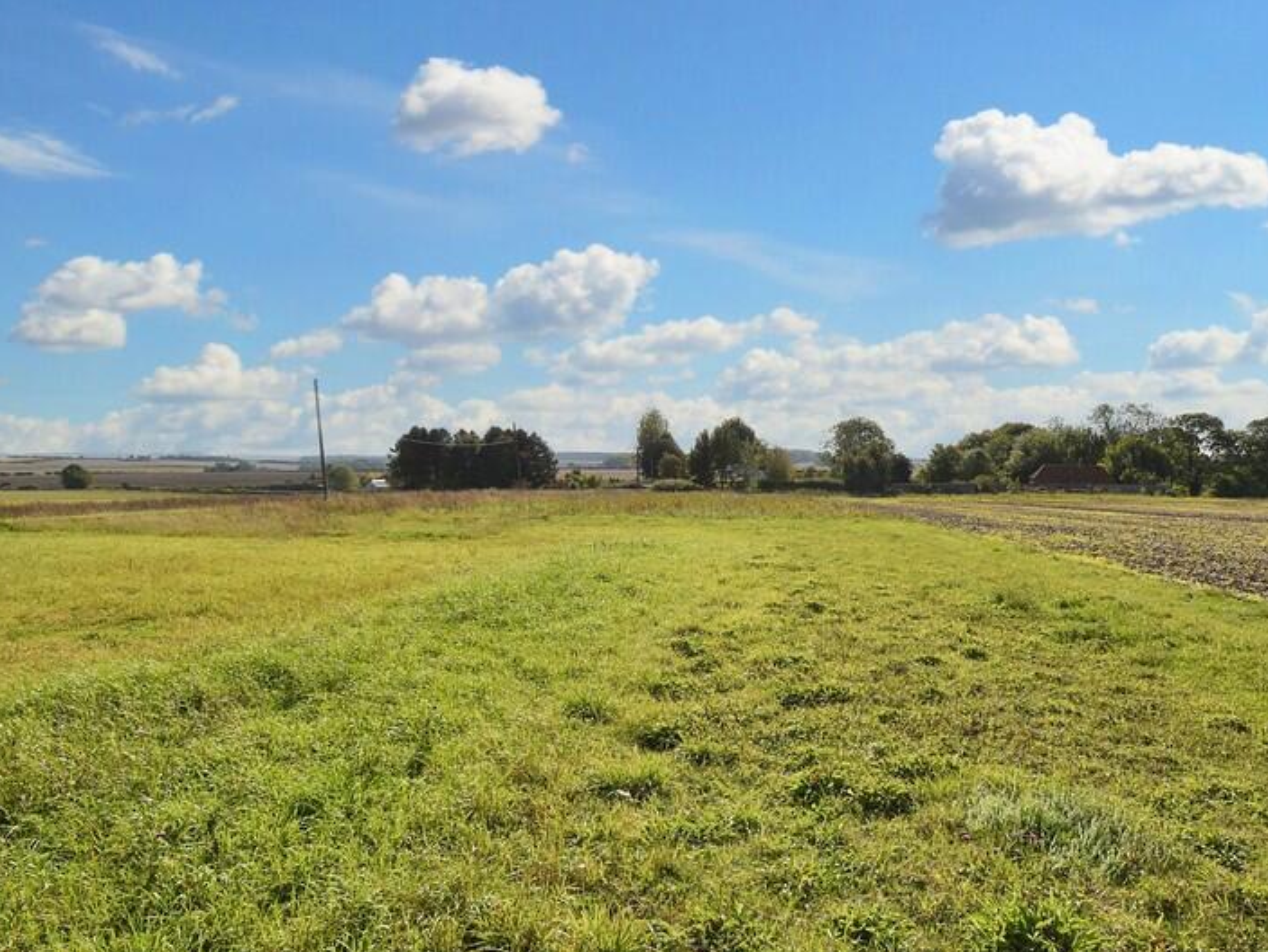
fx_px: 770
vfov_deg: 63.1
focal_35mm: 21
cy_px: 554
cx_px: 761
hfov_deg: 78.0
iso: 100
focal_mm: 10
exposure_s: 1/400
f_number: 10
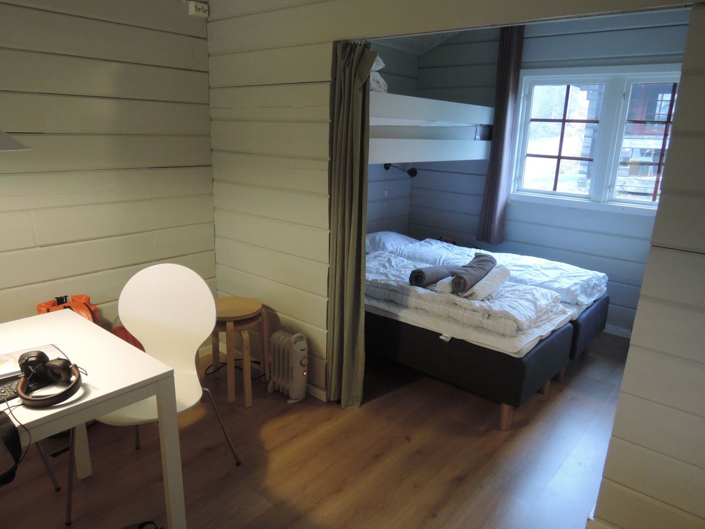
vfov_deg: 56.8
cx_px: 352
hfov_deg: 71.6
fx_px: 489
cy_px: 264
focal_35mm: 24
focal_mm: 5.1
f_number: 2.8
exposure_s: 1/30
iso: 720
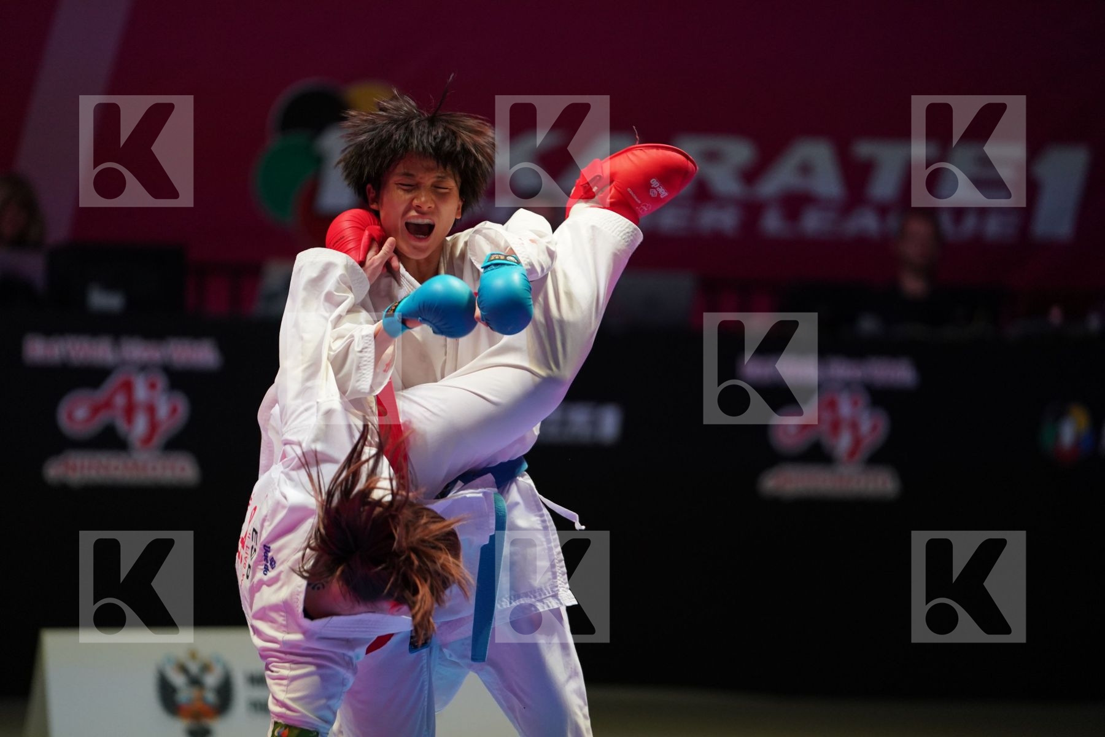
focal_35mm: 200
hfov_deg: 10.3
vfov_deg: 6.9
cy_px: 368
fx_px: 6138
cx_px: 552
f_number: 2.8
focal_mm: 200
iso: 2000
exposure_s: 1/1000
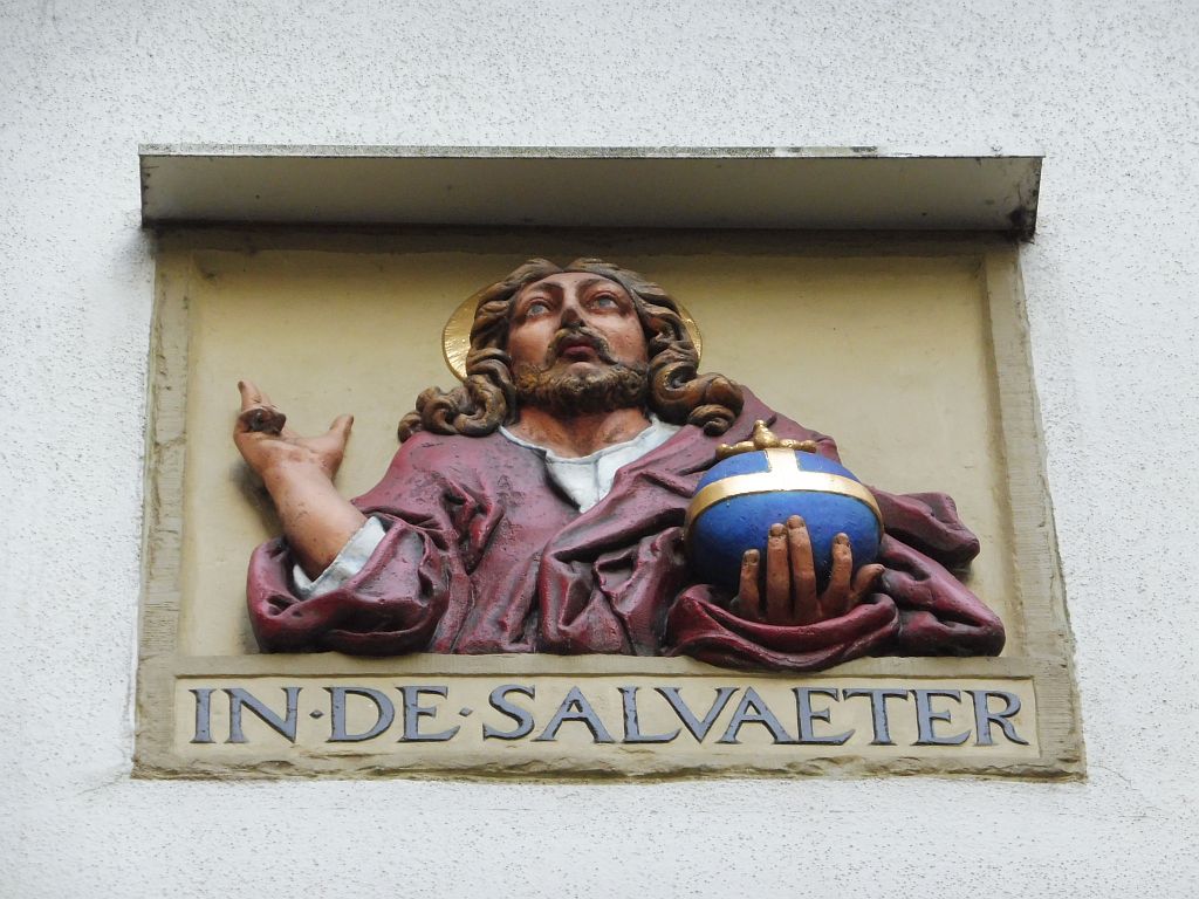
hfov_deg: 9.2
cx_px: 600
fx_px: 7412
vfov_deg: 6.9
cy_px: 450
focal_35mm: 214
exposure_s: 1/30
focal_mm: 38.2
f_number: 5.6
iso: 500
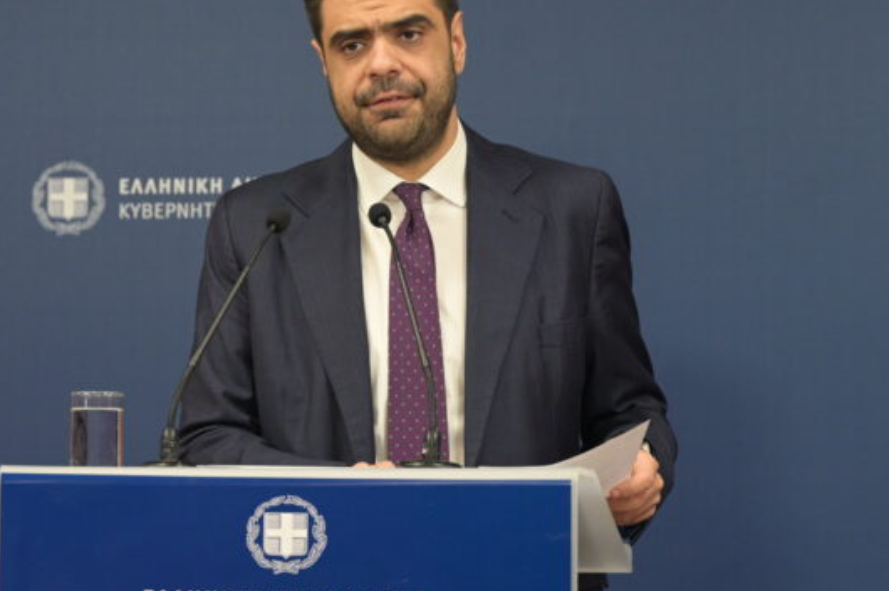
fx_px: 4957
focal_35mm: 201
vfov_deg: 6.8
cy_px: 301
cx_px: 377
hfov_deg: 10.2
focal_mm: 102
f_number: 4.5
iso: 2000
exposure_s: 1/200
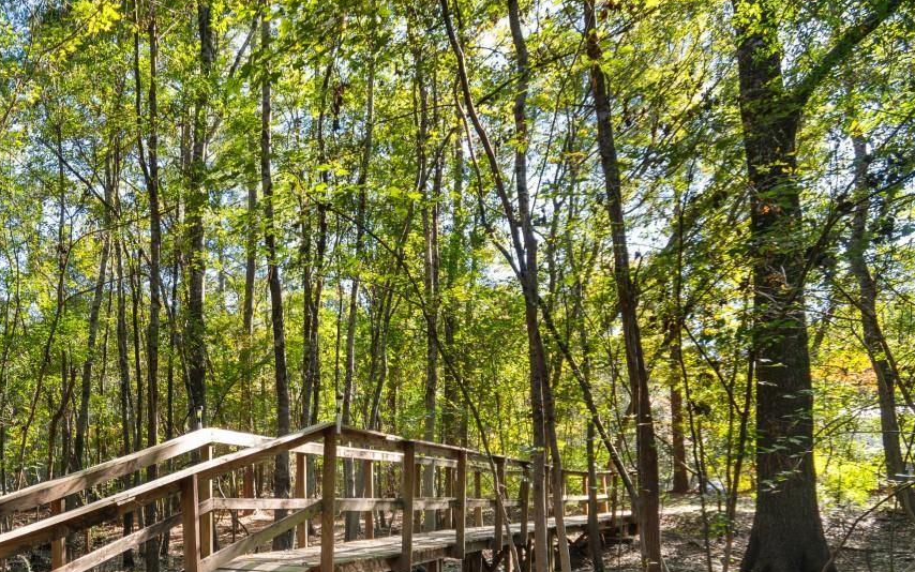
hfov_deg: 57.4
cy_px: 485
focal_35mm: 29
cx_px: 128
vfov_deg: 40.7
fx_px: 723
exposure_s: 1/40
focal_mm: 10
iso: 100
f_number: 4.5
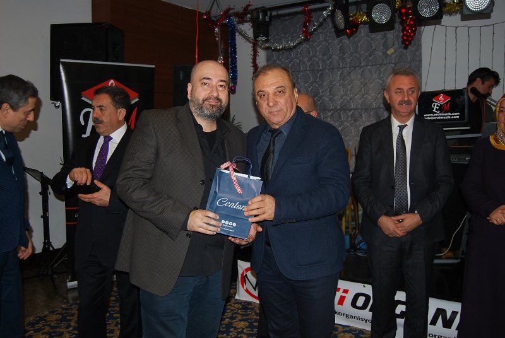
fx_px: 464
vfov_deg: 40.1
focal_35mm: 33
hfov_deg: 57.2
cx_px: 252
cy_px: 169
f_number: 3.8
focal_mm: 22
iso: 200
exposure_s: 1/60
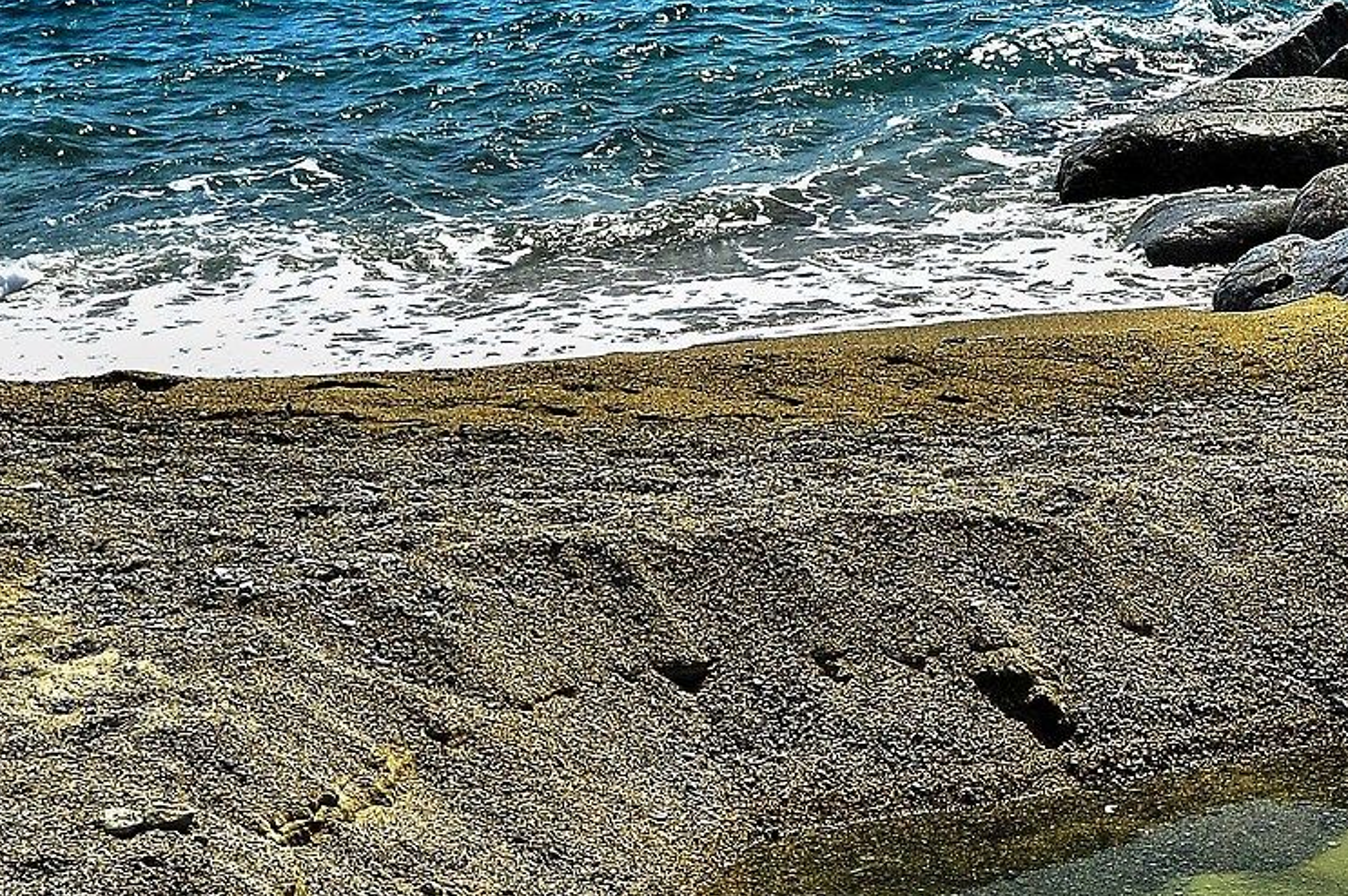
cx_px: 1549
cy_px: 439
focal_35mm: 113
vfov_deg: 12.1
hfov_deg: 17.4
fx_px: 4227
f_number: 11
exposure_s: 1/125
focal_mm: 35
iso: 200
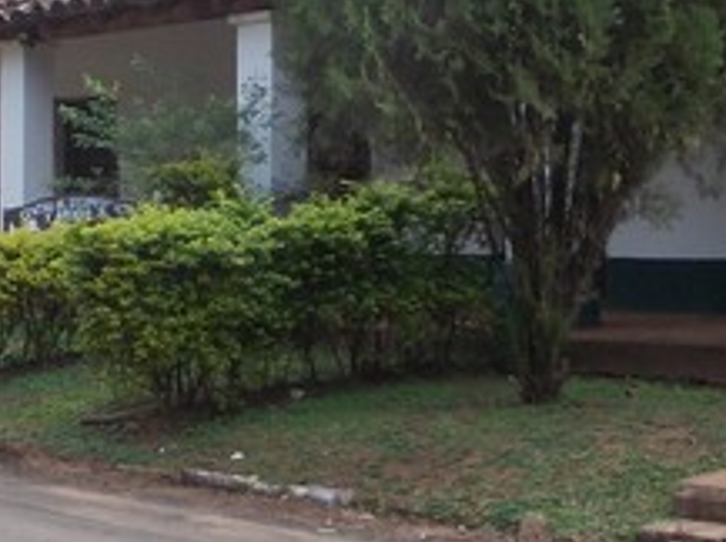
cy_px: 234
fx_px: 2073
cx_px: 261
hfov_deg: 19.8
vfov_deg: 14.9
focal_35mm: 99
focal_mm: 4
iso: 80
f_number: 2.7
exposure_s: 1/250
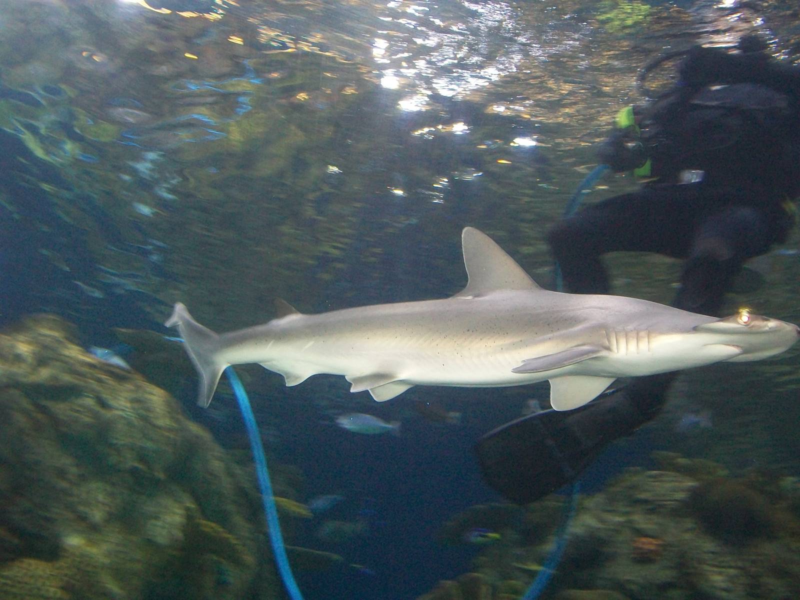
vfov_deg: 39.7
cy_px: 300
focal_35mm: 36
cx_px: 400
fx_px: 832
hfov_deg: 51.4
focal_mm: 6
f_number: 2.7
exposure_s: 1/60
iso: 160
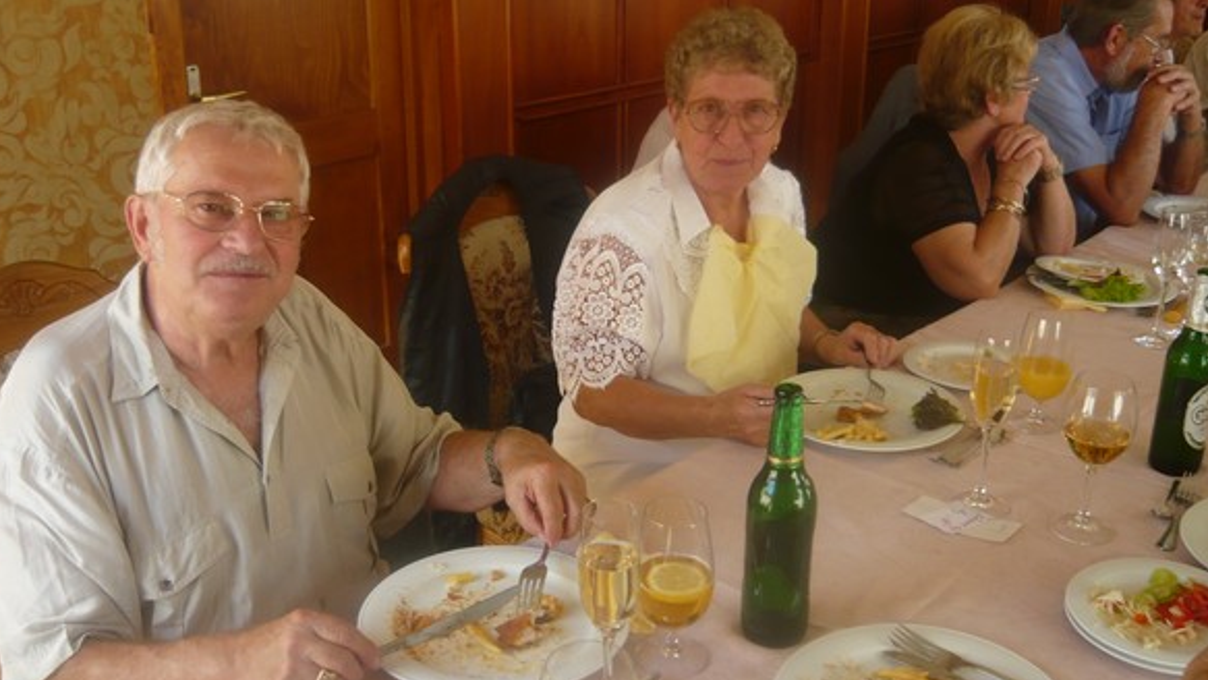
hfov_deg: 54.0
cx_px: 588
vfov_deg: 32.0
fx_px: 1185
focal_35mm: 37
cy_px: 332
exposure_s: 1/50
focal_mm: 5.5
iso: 100
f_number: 2.8
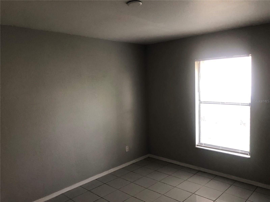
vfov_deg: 49.7
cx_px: 135
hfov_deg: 63.4
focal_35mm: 28
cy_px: 101
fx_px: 218
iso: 64
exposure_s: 1/15
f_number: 1.8
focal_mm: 3.99
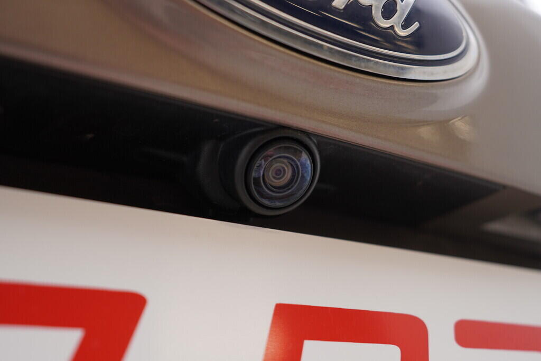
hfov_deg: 53.1
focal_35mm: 36
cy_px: 180
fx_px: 541
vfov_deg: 36.9
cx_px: 270
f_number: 3.2
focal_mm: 24
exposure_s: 1/50
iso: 125
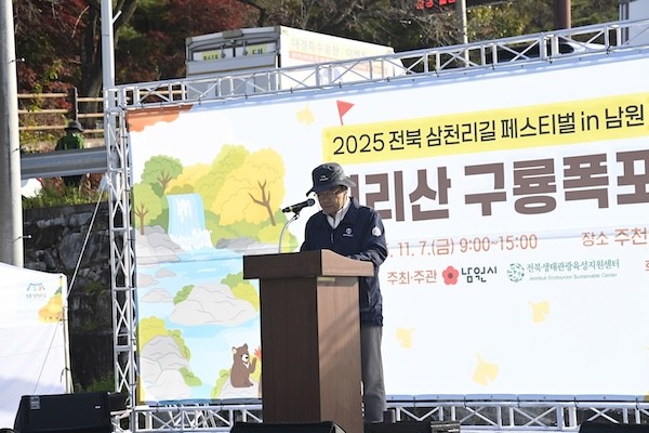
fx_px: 2163
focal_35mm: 120
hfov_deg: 17.1
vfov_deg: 11.4
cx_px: 324
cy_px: 216
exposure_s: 1/400
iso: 500
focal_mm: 120
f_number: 8
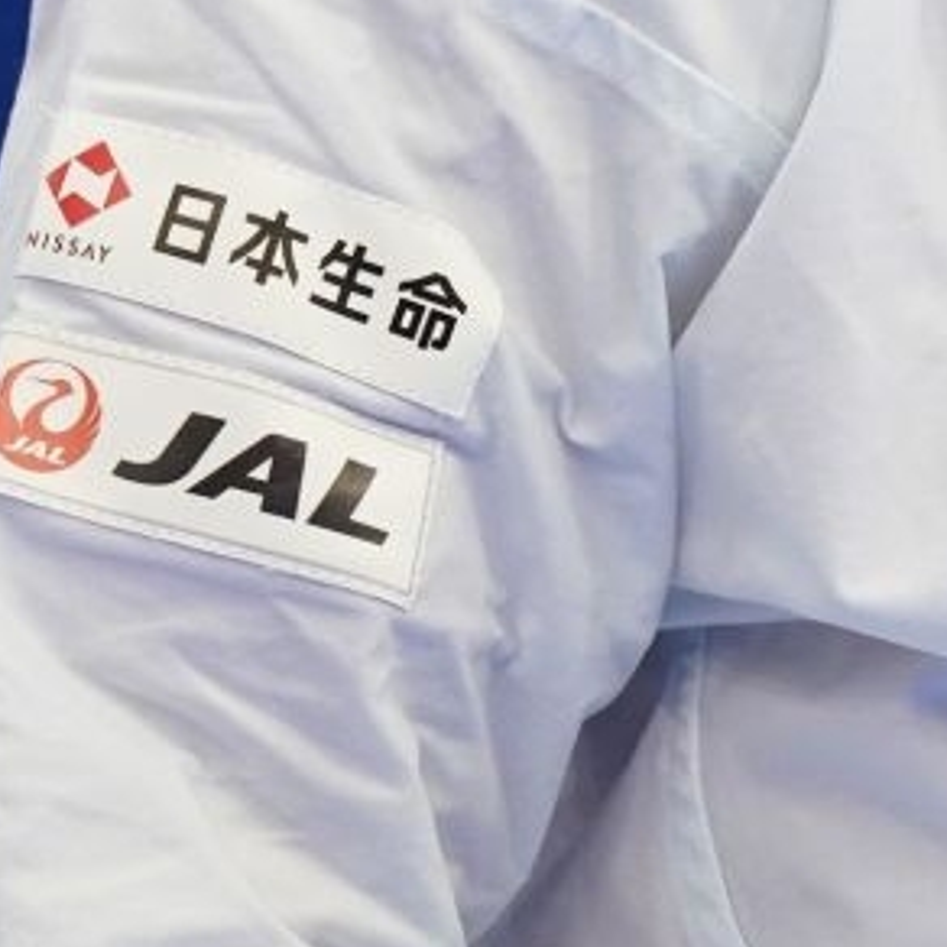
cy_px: -704
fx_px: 64781
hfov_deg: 0.8
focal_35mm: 2093
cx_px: 1686
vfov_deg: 0.8
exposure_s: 1/500
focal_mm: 400
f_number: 2.8
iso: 2000
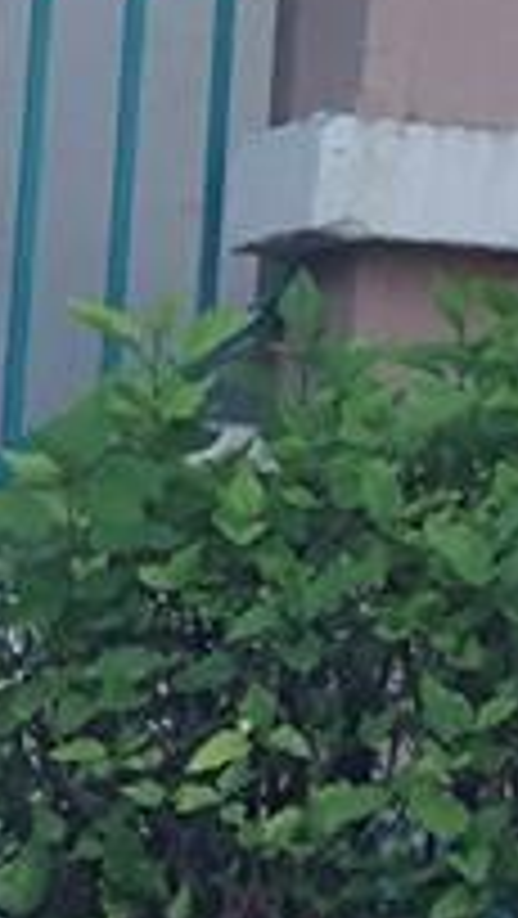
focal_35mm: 366
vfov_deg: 5.8
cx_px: 1338
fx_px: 8922
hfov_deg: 3.3
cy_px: -752
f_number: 2.8
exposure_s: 1/291
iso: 20
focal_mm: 6.6
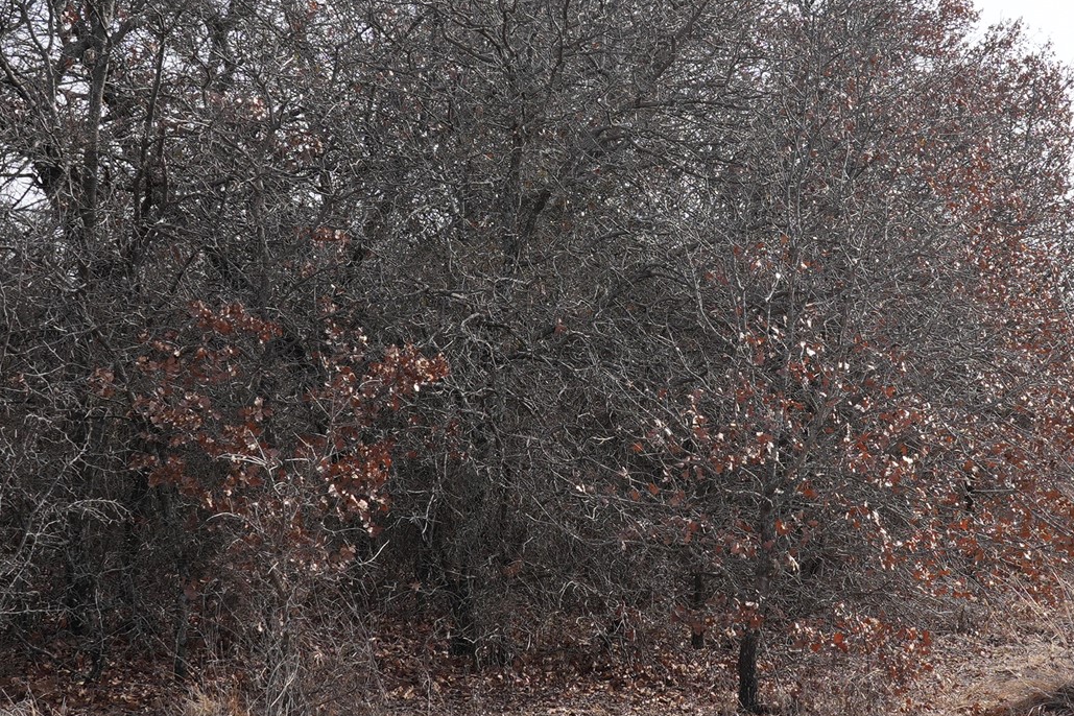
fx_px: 2267
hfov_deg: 26.6
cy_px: 297
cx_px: 665
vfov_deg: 17.9
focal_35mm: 76
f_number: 7.1
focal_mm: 24
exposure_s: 1/200
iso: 100
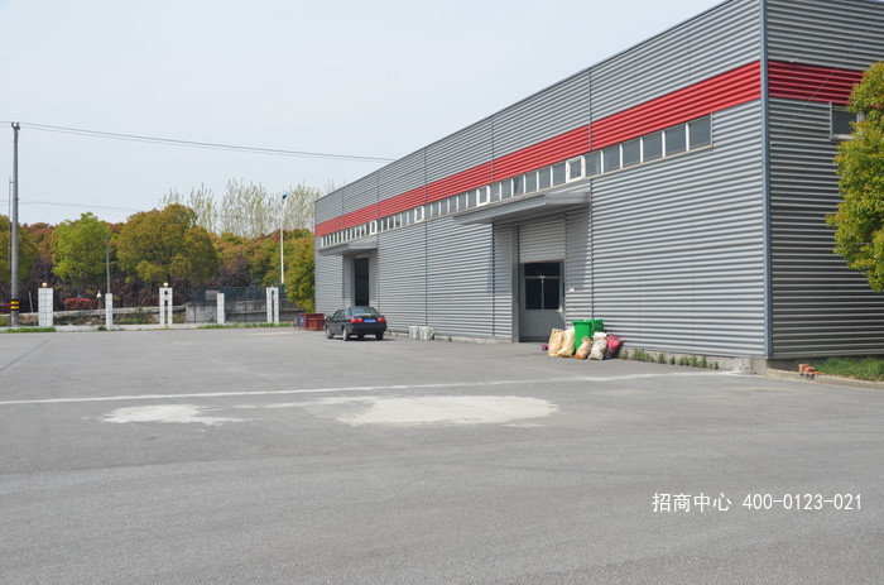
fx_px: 882
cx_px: 442
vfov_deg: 36.7
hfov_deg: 53.2
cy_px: 292
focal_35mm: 36
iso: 100
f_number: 8
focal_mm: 24
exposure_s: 1/250
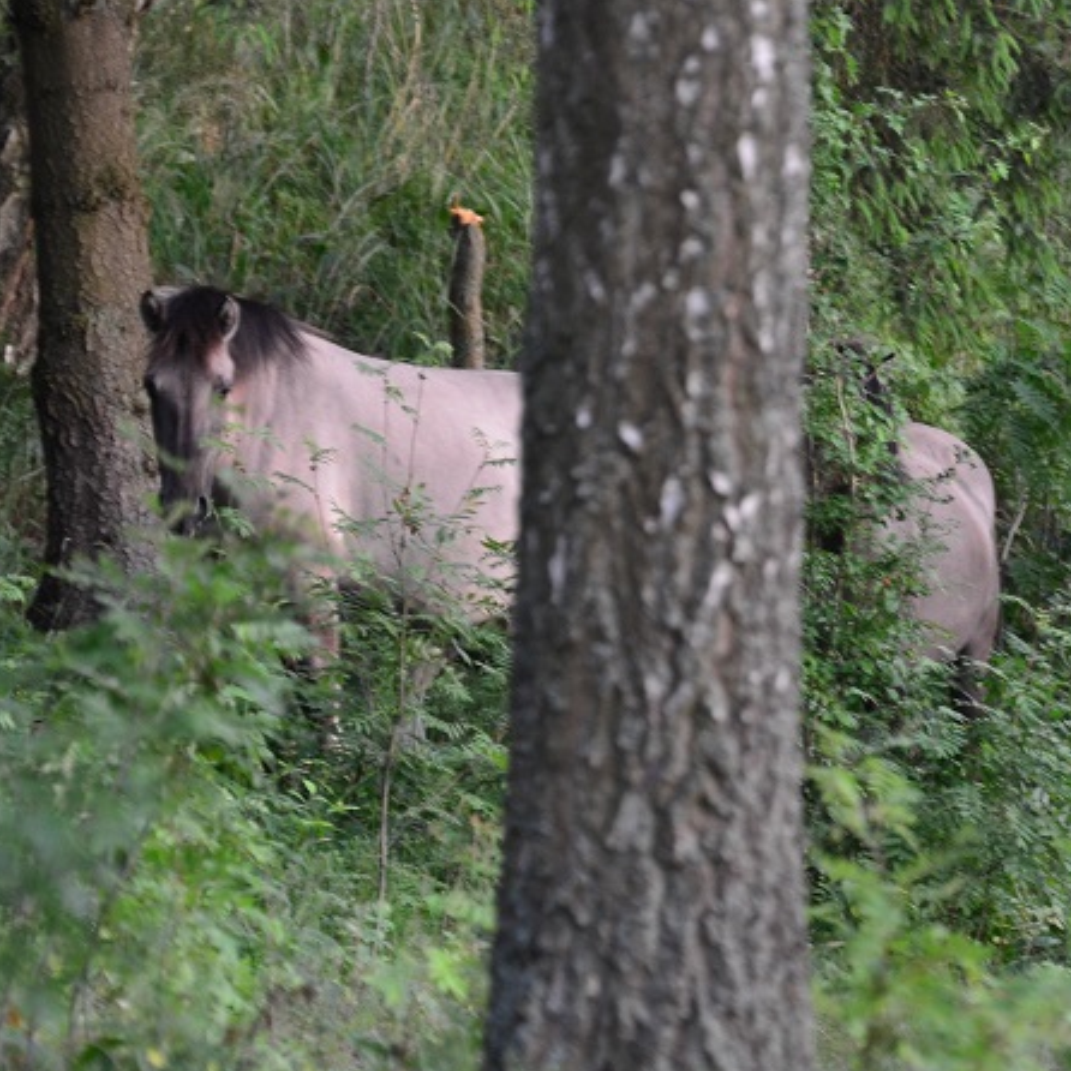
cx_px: 606
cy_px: 626
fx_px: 23908
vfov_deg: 2.6
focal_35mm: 683
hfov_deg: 2.6
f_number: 5.3
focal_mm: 240
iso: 640
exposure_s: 1/30
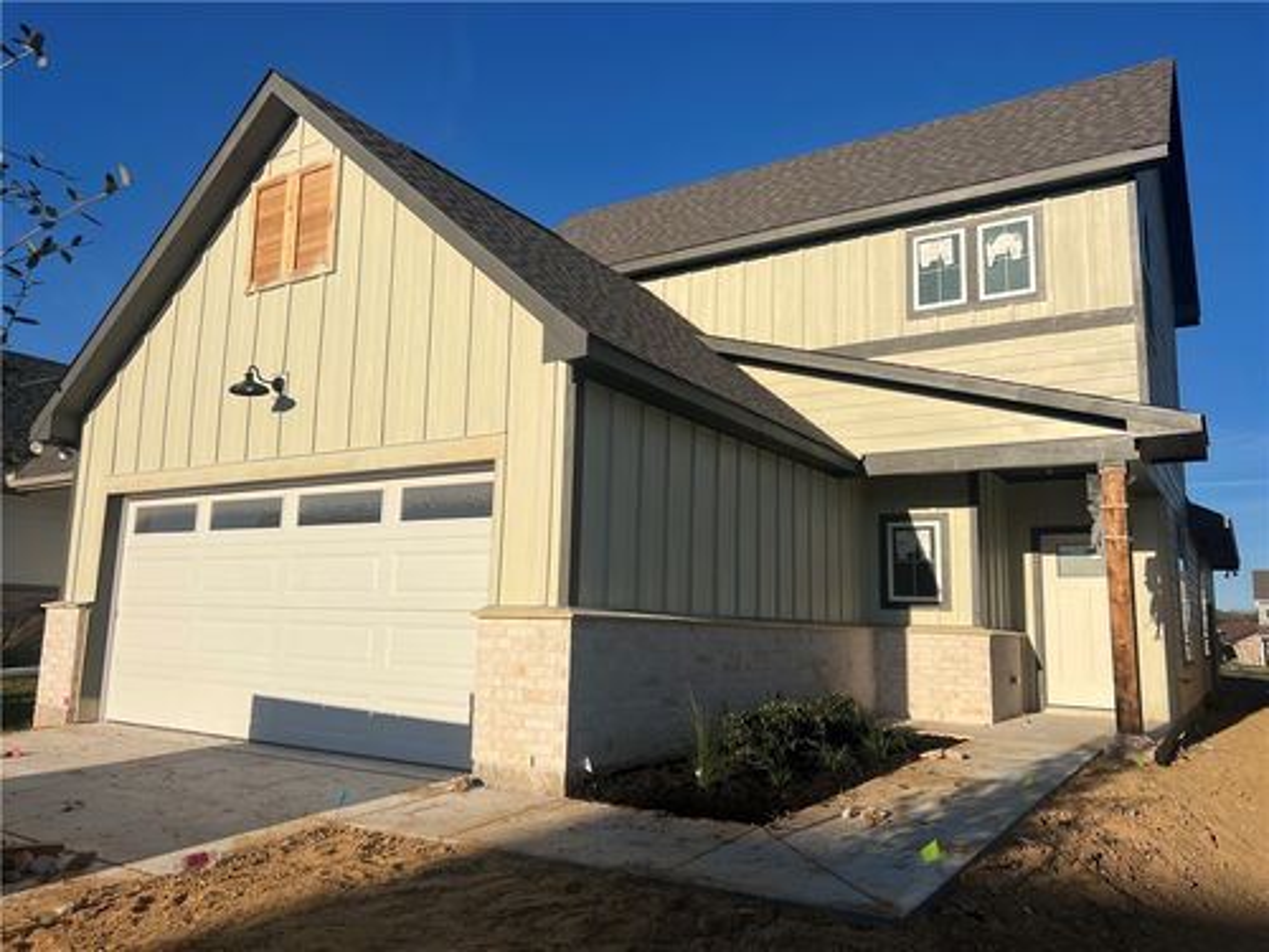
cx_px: 634
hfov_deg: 67.3
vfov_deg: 53.1
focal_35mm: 26
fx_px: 953
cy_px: 476
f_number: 1.5
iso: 50
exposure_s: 1/8696
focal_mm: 5.7
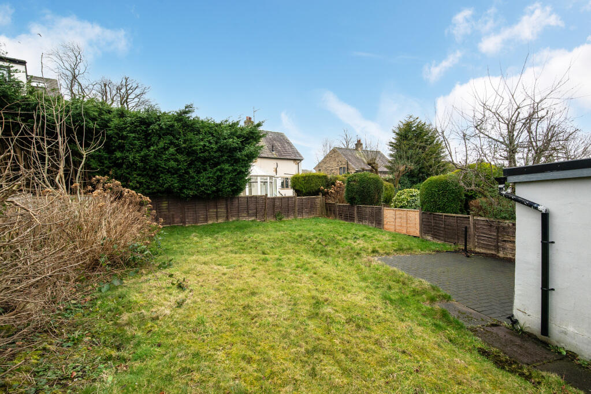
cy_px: 197
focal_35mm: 17
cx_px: 296
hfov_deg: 93.3
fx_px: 279
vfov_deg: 70.5
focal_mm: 17
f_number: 6.3
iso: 800
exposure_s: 1/160
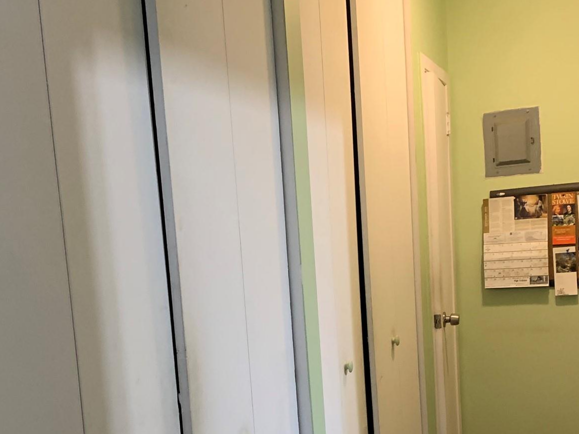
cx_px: 230
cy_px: 334
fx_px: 769
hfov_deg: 41.0
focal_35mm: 46
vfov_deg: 30.9
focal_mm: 4.25
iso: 200
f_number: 1.8
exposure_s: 1/60
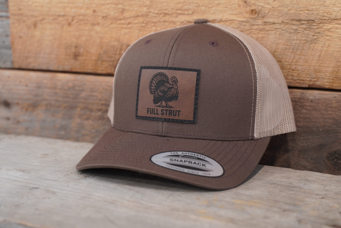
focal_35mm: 57
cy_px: 114
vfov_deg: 23.8
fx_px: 540
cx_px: 170
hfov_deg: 35.1
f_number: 3.5
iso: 250
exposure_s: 1/6
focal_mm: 38
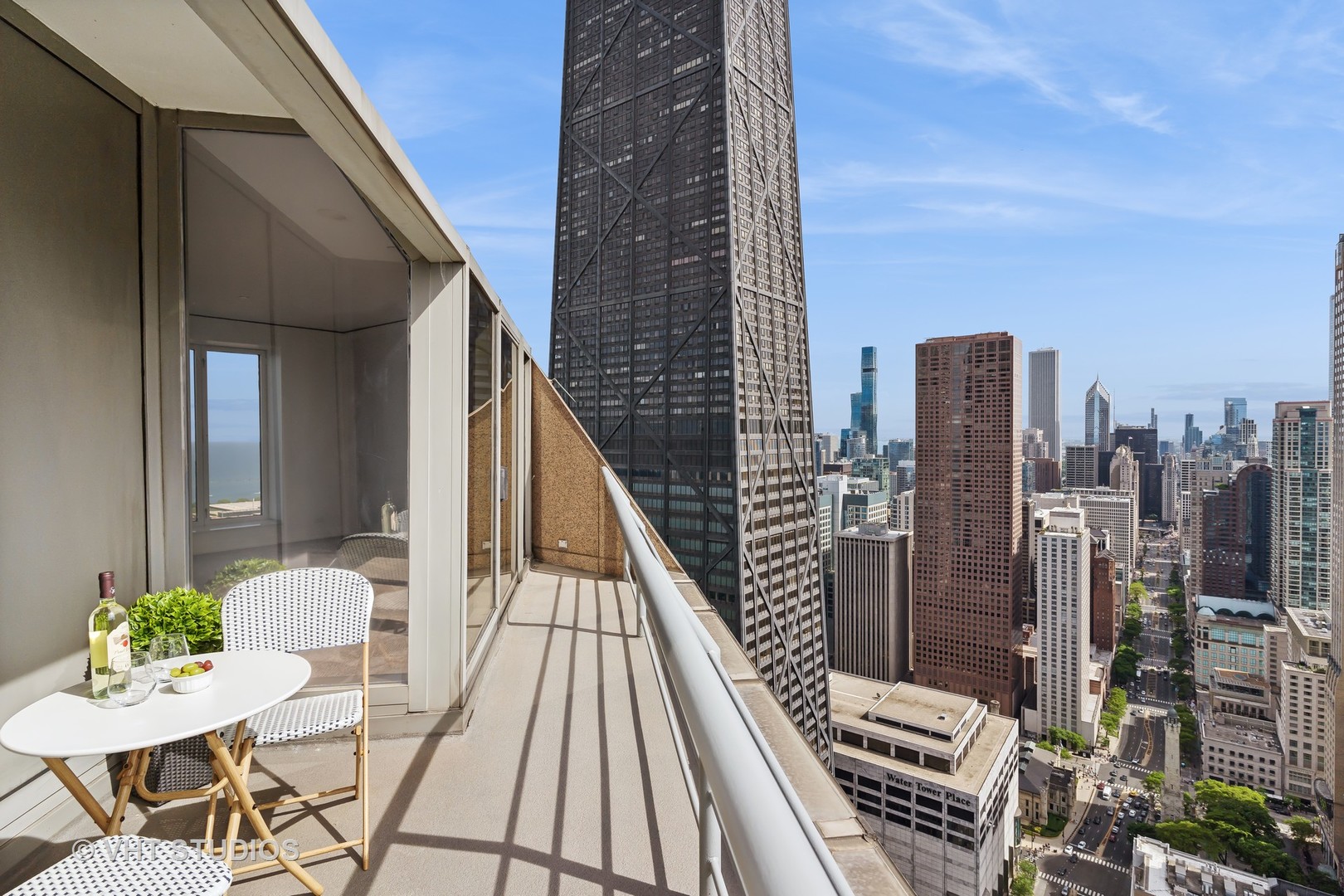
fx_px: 635
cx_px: 672
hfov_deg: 93.3
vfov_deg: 70.4
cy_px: 448
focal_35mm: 17
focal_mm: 17
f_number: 7.1
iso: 320
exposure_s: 1/1600
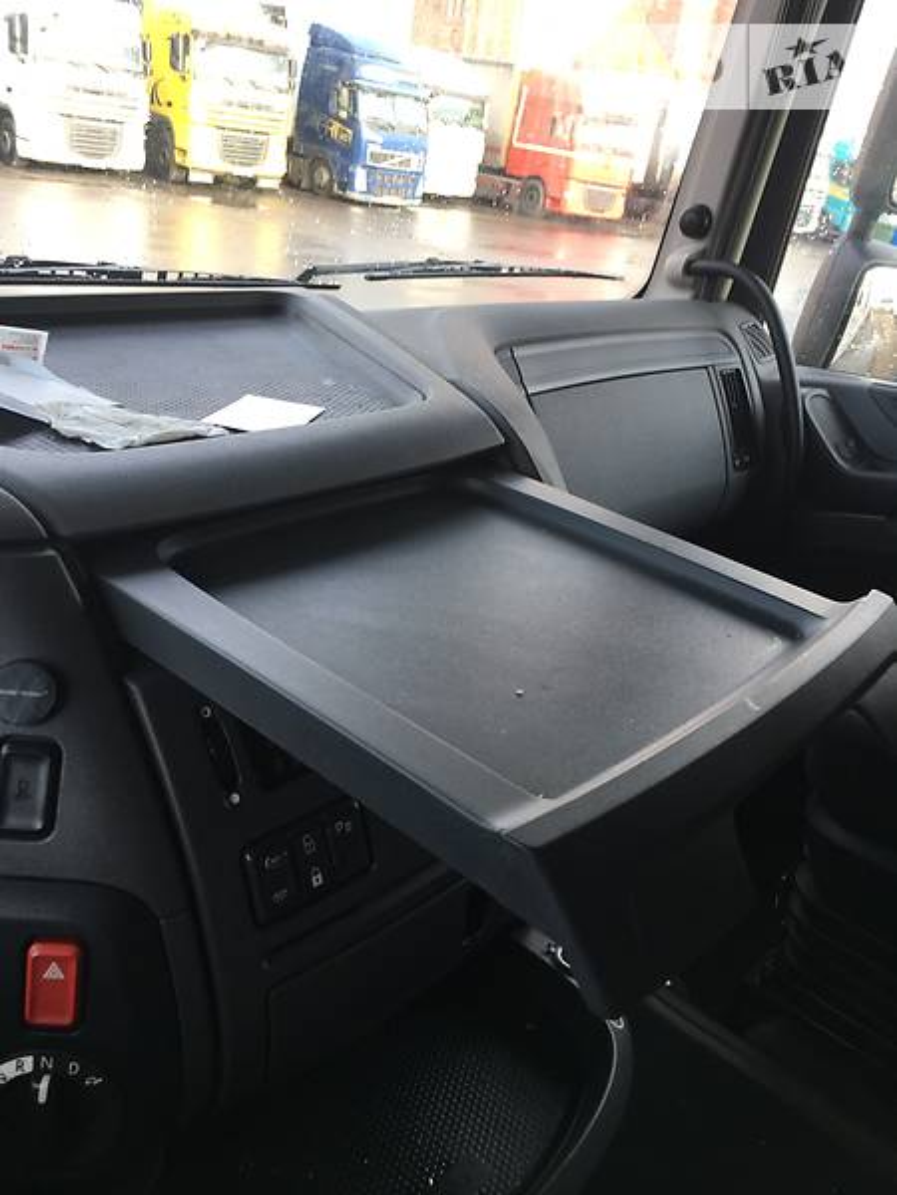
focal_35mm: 29
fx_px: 1002
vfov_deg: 61.7
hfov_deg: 48.2
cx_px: 448
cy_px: 598
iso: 32
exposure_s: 1/100
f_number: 2.2
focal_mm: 4.2
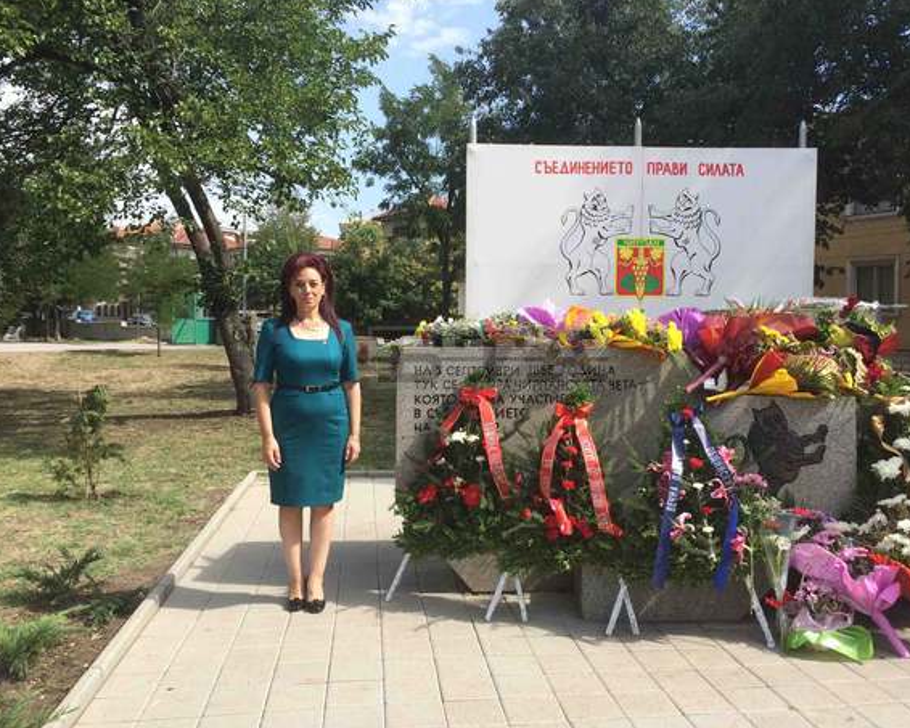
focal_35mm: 31
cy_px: 358
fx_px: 835
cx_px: 489
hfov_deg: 57.1
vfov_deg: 47.1
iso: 32
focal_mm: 4.15
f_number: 2.2
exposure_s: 1/1325
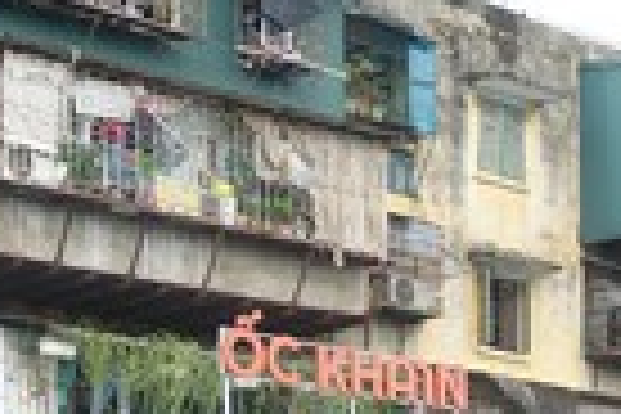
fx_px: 2415
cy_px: 655
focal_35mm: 140
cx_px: 918
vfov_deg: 9.5
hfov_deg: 13.8
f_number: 3.2
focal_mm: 15.17
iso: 100
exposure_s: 1/80
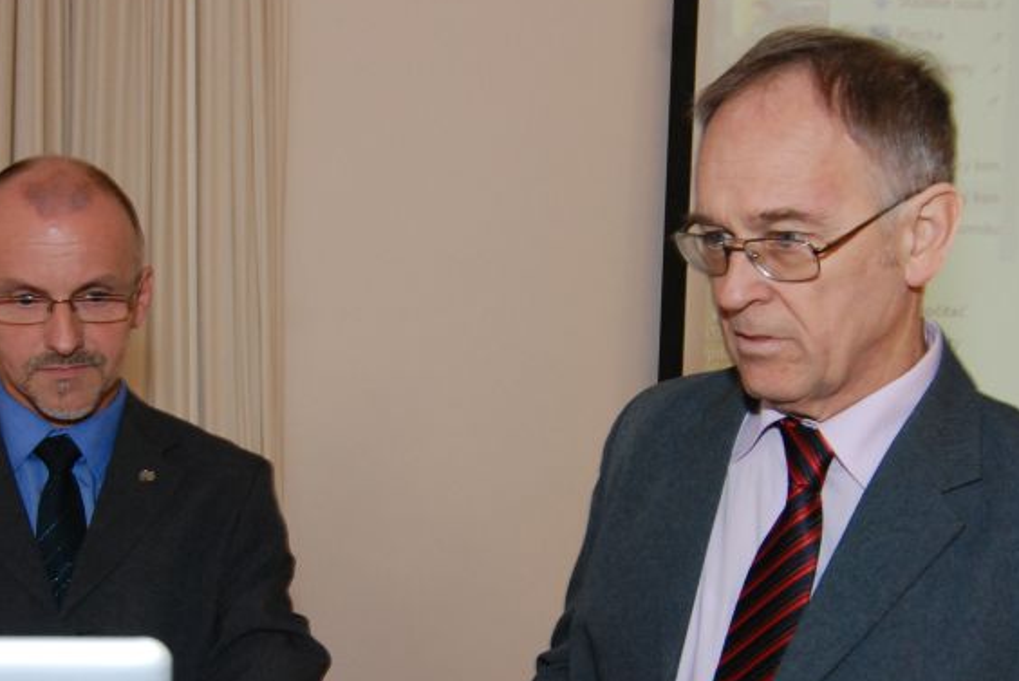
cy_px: 507
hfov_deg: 40.1
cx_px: 405
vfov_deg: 27.2
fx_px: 1388
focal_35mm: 49
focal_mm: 18
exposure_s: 1/60
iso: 800
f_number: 7.1
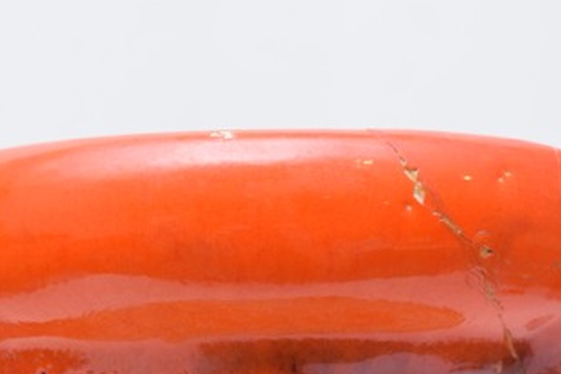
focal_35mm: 123
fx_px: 1917
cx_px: 277
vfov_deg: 11.1
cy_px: 307
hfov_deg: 16.7
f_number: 5.6
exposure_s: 1/125
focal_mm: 40
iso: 800
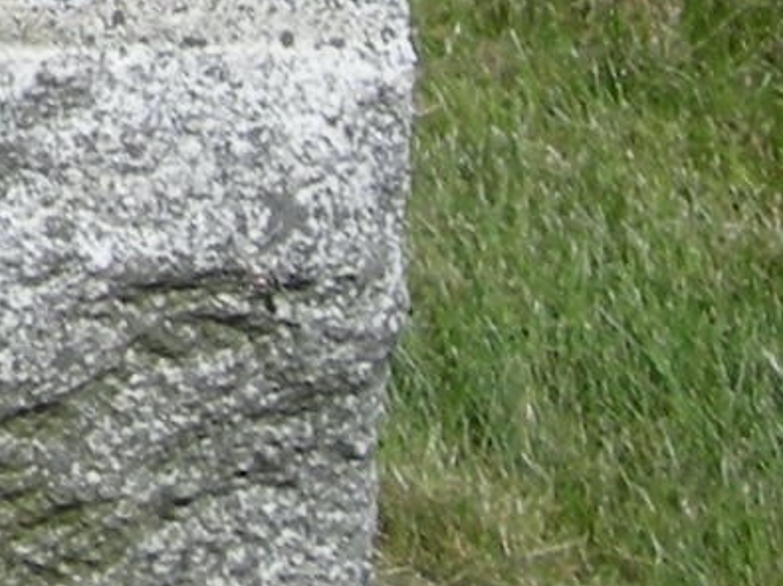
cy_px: -1194
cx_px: -1237
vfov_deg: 5.2
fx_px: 6151
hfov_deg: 6.8
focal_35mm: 272
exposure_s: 1/313
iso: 50
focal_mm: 5.7
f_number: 5.7
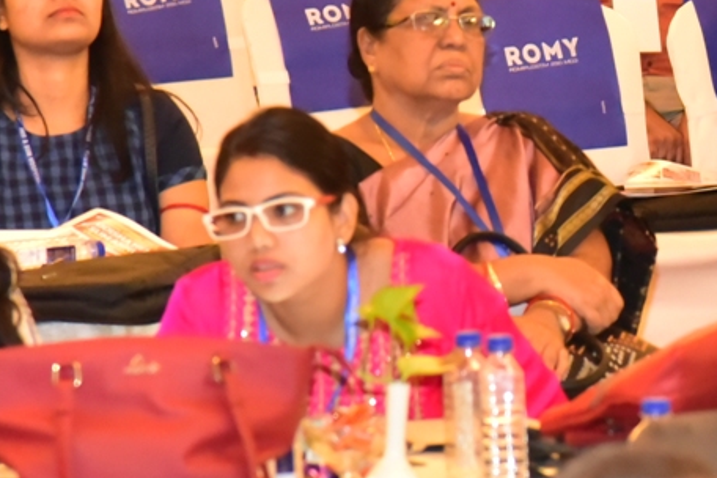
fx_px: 8205
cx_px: 863
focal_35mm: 412
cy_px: 212
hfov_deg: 5.0
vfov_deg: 3.3
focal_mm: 120
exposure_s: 1/80
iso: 6400
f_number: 5
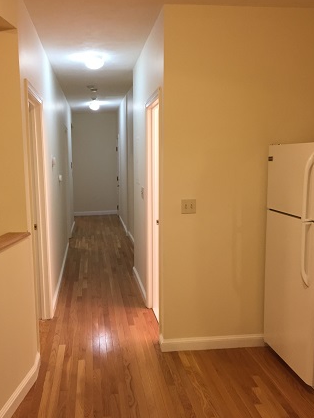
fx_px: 411
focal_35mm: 34
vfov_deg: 53.9
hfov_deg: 41.8
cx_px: 140
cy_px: 223
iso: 100
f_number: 2.2
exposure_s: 1/30
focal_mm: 4.15
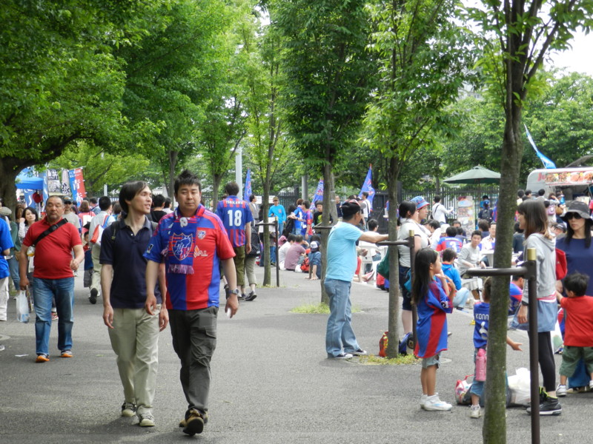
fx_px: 1713
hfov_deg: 19.6
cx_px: 296
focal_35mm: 100
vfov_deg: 14.8
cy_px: 222
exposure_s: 1/200
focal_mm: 17.7
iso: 160
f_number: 4.6
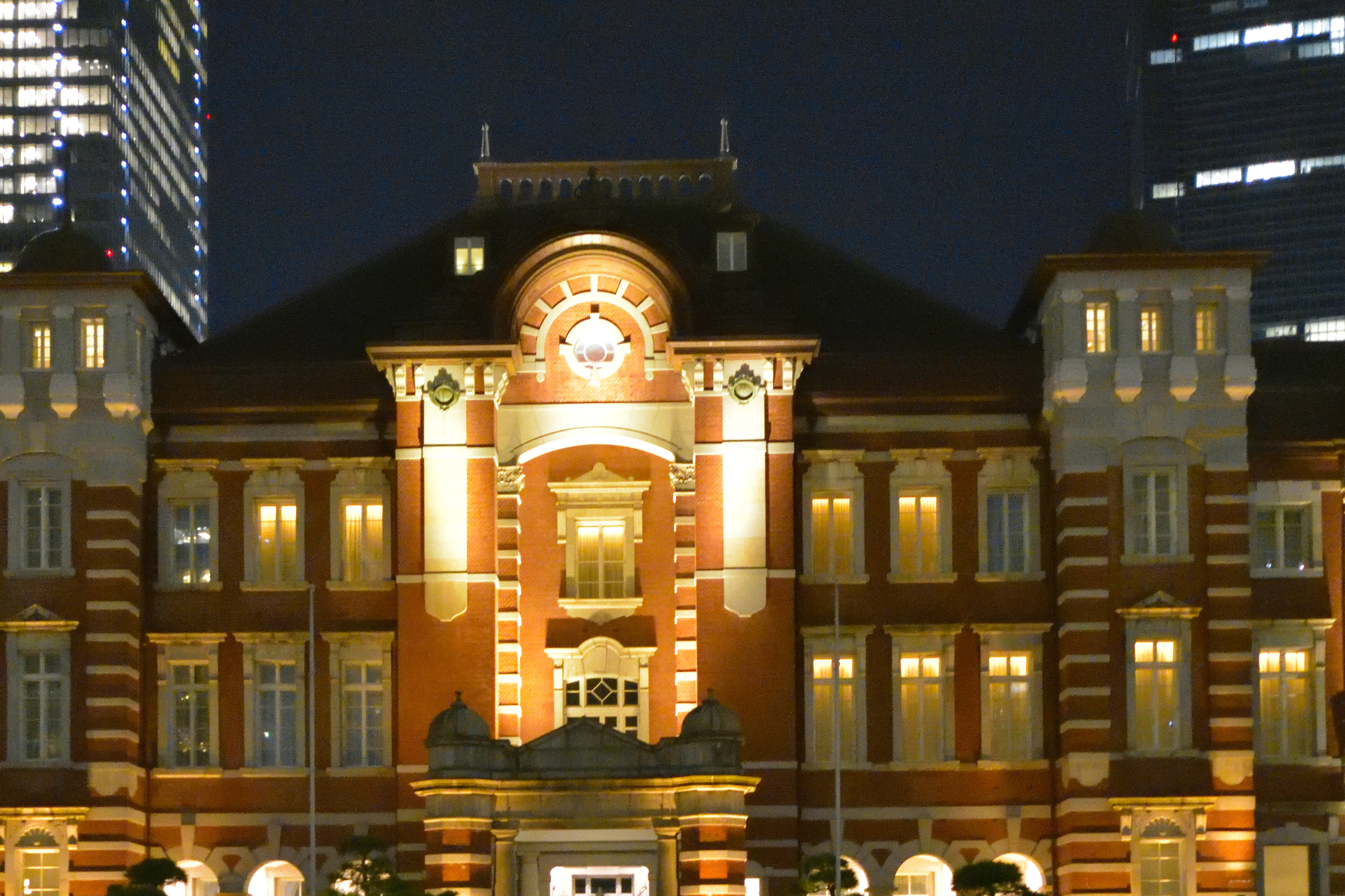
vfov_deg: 26.9
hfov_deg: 39.6
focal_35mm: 50
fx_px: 1868
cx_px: 622
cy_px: 548
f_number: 4.5
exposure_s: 1/40
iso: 8000
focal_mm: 24
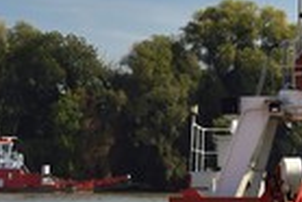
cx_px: 306
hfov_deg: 7.4
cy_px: 122
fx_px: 2326
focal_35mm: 277
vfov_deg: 5.0
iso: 200
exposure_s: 1/320
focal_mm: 92
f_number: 11
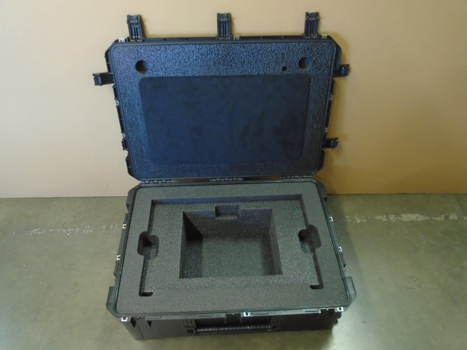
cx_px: 234
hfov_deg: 67.3
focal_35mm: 26
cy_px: 175
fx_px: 351
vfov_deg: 53.1
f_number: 3.2
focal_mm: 4.6
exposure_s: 1/10
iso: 400
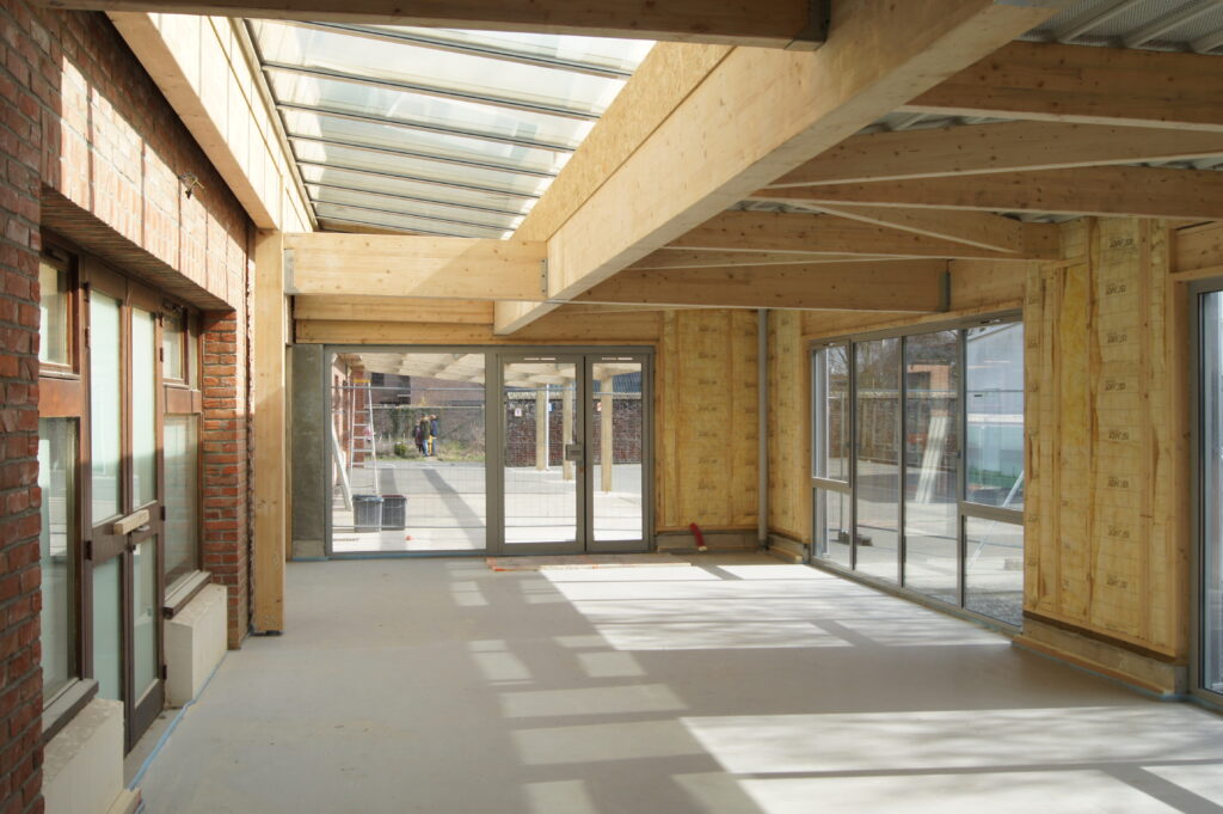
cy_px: 407
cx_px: 612
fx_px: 1324
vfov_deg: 34.2
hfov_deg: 49.6
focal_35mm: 39
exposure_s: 1/100
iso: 200
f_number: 11
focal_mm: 26
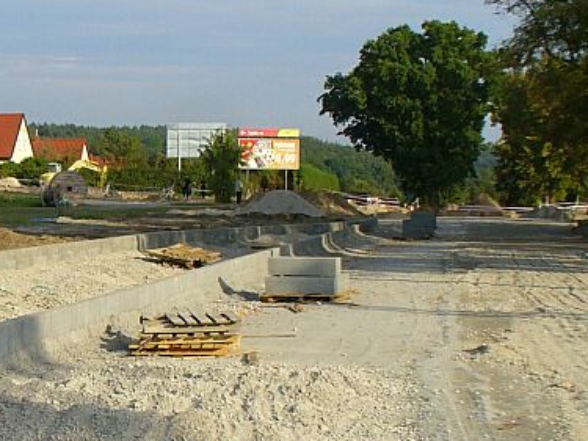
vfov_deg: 15.4
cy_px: 281
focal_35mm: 96
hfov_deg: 19.7
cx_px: -22
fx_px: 1630
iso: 80
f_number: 5.6
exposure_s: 1/250
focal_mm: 6.1
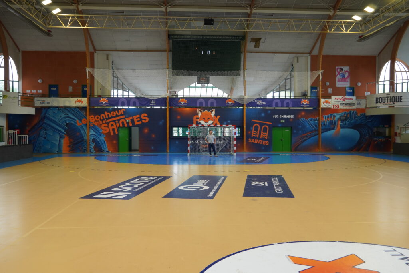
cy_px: 136
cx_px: 204
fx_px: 341
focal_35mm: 30
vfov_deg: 43.6
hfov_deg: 61.9
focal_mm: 20
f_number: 4
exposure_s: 1/160
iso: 400
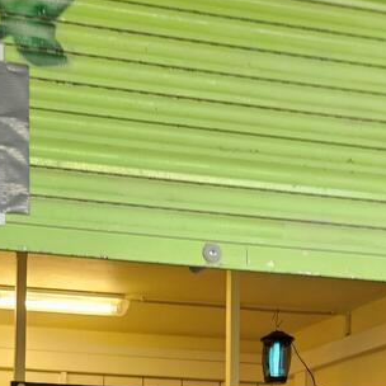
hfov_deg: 24.0
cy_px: 467
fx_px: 870
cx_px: 10
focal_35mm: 69
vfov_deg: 22.9
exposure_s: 1/100
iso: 100
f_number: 1.8
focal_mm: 5.4
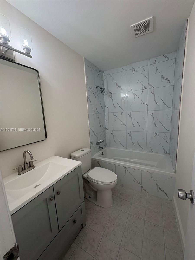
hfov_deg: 85.7
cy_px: 130
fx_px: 105
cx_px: 98
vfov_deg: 102.1
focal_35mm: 14
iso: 125
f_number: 2.2
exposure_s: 1/120
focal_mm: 2.22
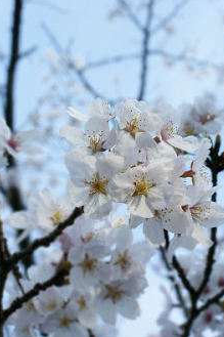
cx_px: 151
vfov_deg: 25.4
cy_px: 170
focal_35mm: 80
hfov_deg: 17.0
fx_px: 745
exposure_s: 1/125
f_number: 10
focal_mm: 35
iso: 400
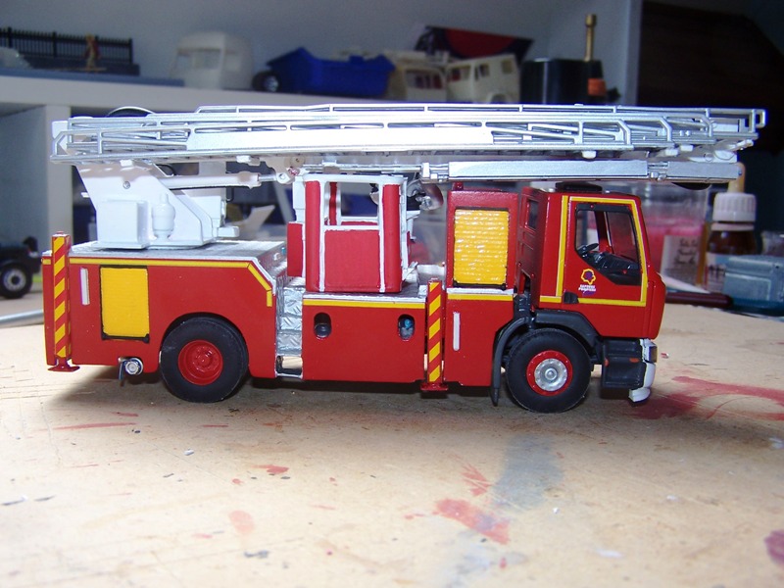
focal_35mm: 38
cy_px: 294
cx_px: 392
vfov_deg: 37.7
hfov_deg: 49.0
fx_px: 861
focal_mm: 6.3
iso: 80
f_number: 2.8
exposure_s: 1/60
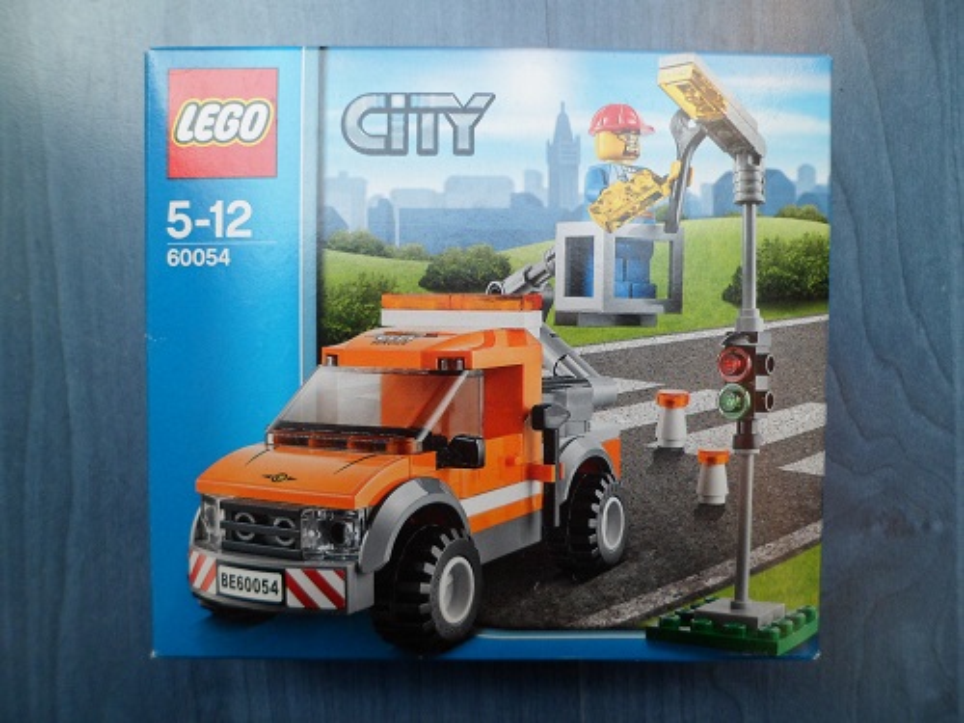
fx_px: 724
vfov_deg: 53.1
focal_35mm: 26
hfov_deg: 67.3
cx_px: 482
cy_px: 362
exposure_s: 1/45
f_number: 3.3
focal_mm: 4.9
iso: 100
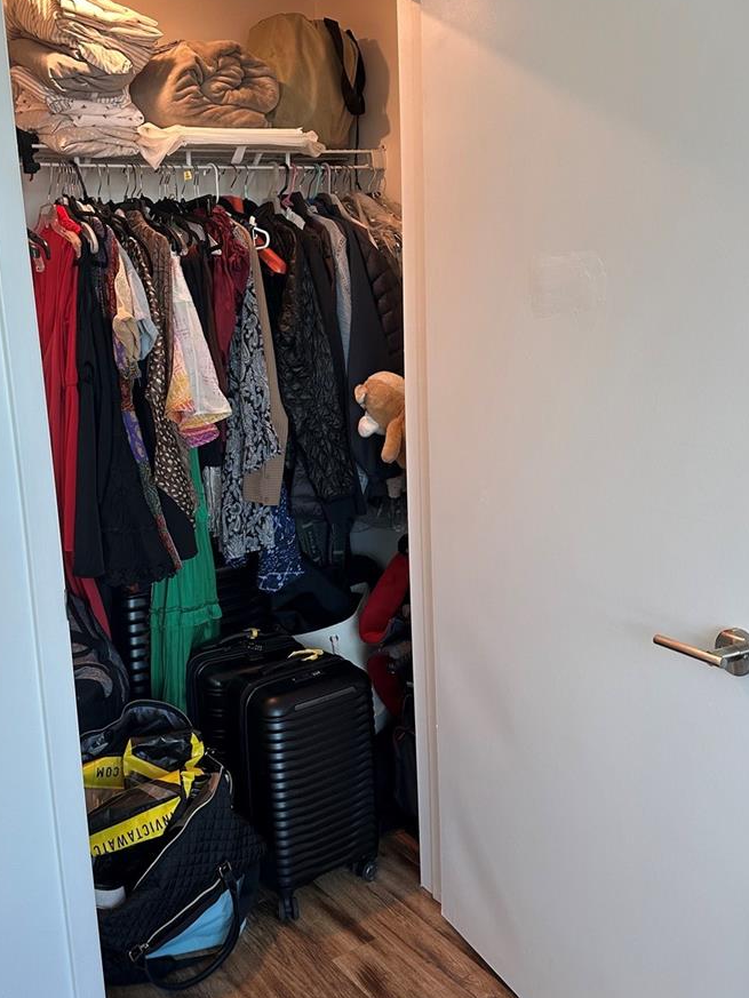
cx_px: 261
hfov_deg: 42.5
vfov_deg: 55.3
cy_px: 469
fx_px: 952
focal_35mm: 33
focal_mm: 6.86
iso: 125
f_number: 1.78
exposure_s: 1/120
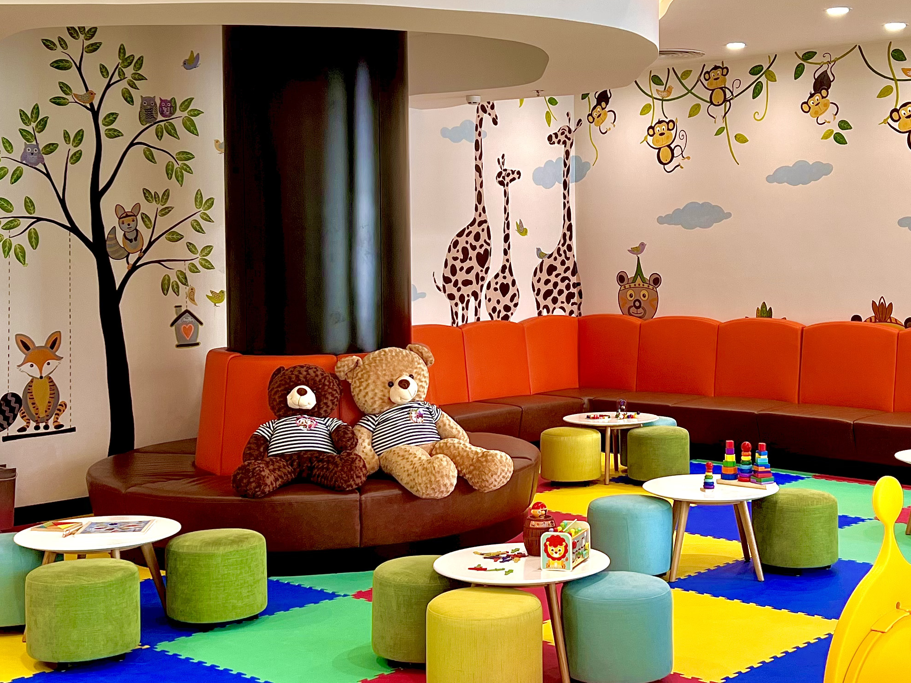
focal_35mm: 53
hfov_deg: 35.9
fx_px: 1395
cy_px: 266
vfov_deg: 27.4
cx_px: 578
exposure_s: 1/121
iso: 80
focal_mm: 5.7
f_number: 1.5
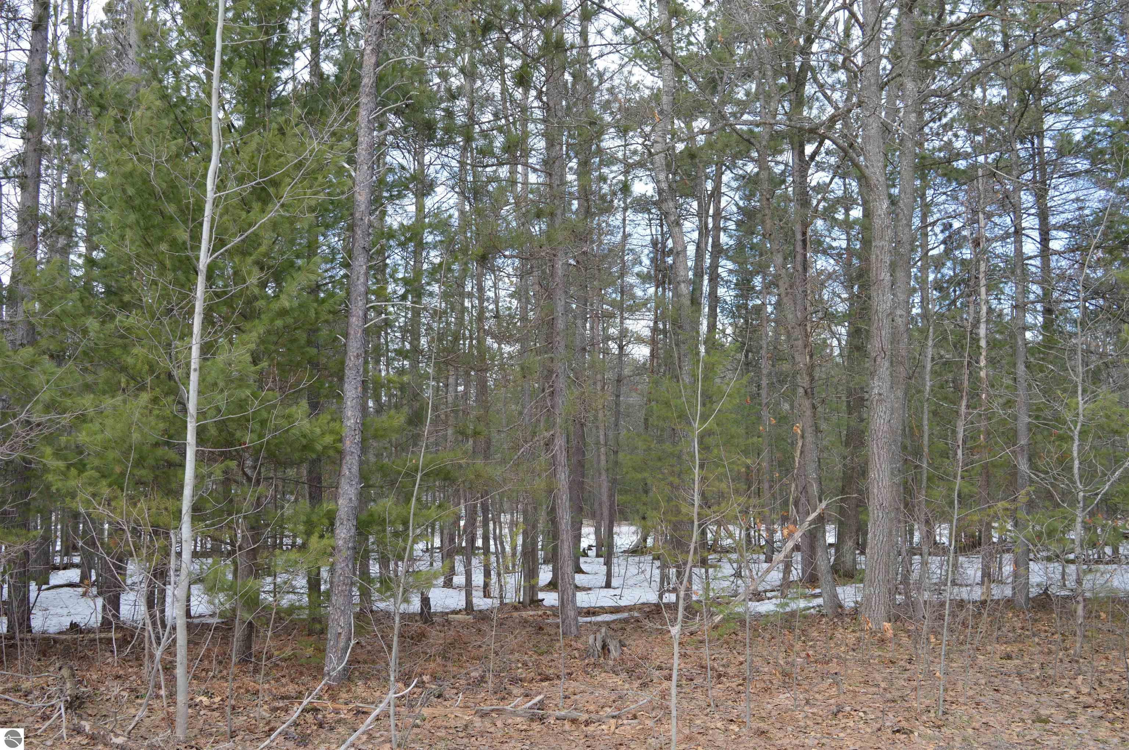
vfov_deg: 38.3
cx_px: 564
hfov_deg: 55.2
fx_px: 1081
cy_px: 375
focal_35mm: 34
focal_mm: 23
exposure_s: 1/125
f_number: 5.6
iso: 100
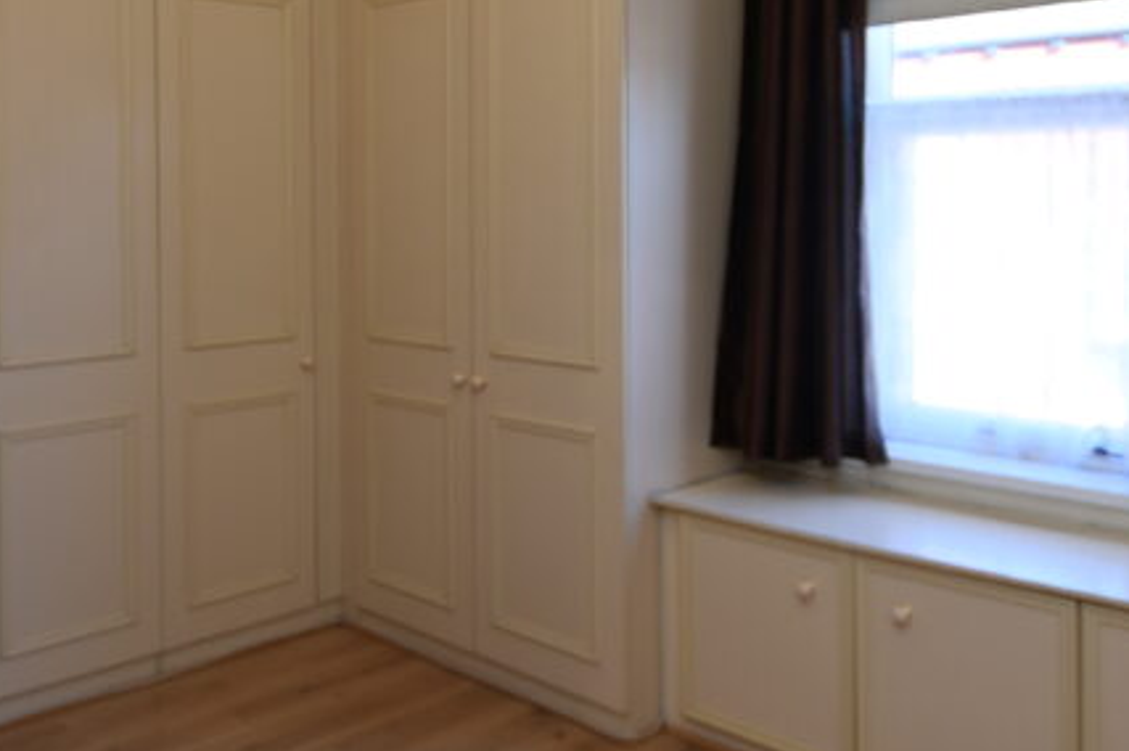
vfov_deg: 35.9
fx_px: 1128
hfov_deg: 52.8
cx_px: 447
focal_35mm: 36
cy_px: 177
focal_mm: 10
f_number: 3.5
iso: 100
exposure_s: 1/25
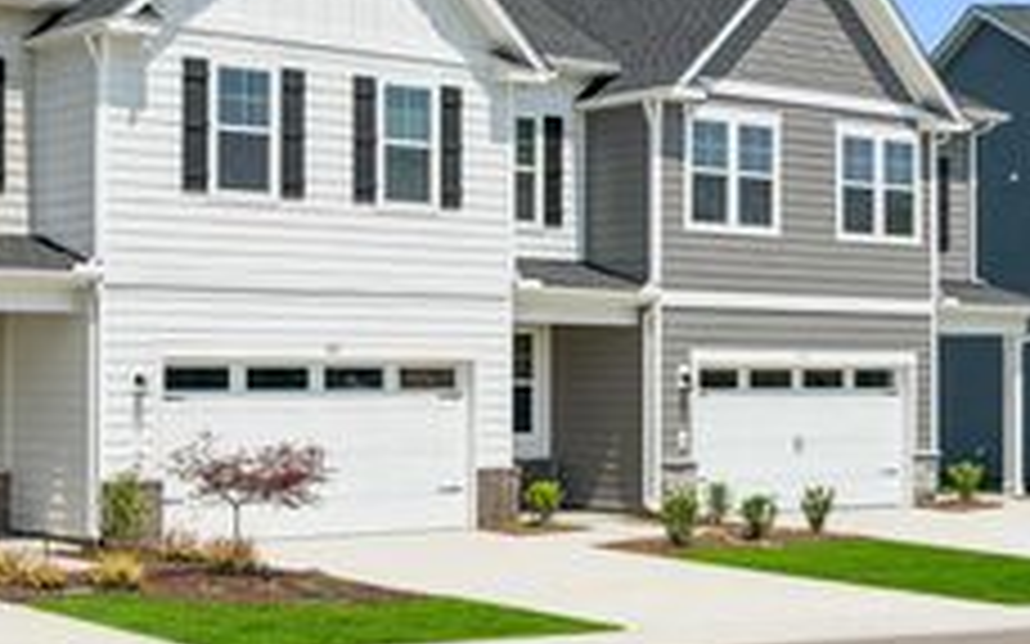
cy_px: 209
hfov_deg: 27.8
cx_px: -31
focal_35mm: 69
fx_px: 1936
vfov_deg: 18.8
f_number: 5
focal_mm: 31
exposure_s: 1/1250
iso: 100
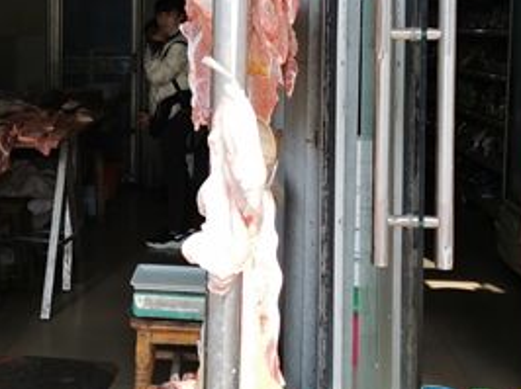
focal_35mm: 65
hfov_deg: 29.4
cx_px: 137
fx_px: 977
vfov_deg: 22.1
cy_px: 43
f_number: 1.8
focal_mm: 5.58
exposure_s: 1/642
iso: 50
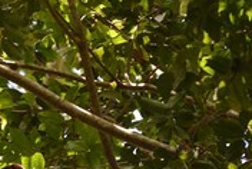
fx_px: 3338
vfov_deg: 2.9
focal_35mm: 476
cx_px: 37
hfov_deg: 4.3
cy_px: 172
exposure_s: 1/160
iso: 320
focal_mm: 200
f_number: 5.6
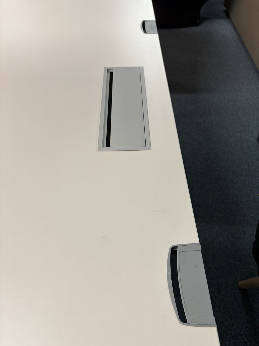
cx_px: 130
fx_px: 259
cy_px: 173
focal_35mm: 26
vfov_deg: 67.3
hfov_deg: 53.1
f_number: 1.6
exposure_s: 1/50
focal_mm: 5.96
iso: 200
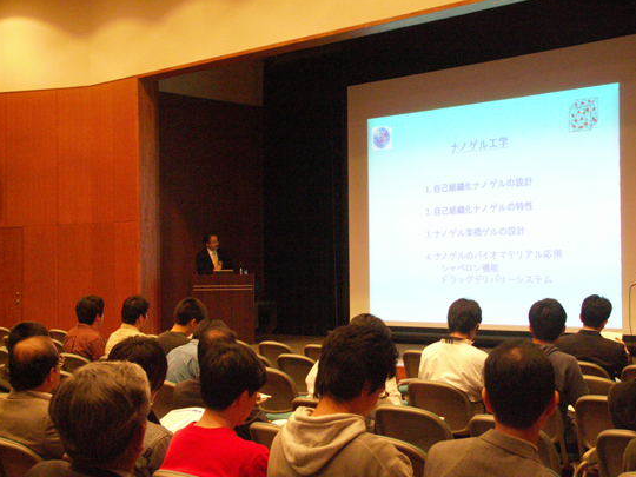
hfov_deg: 34.3
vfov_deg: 26.1
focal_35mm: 56
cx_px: 318
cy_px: 240
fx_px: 1029
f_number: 3.2
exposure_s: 1/50
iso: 800
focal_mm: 14.2
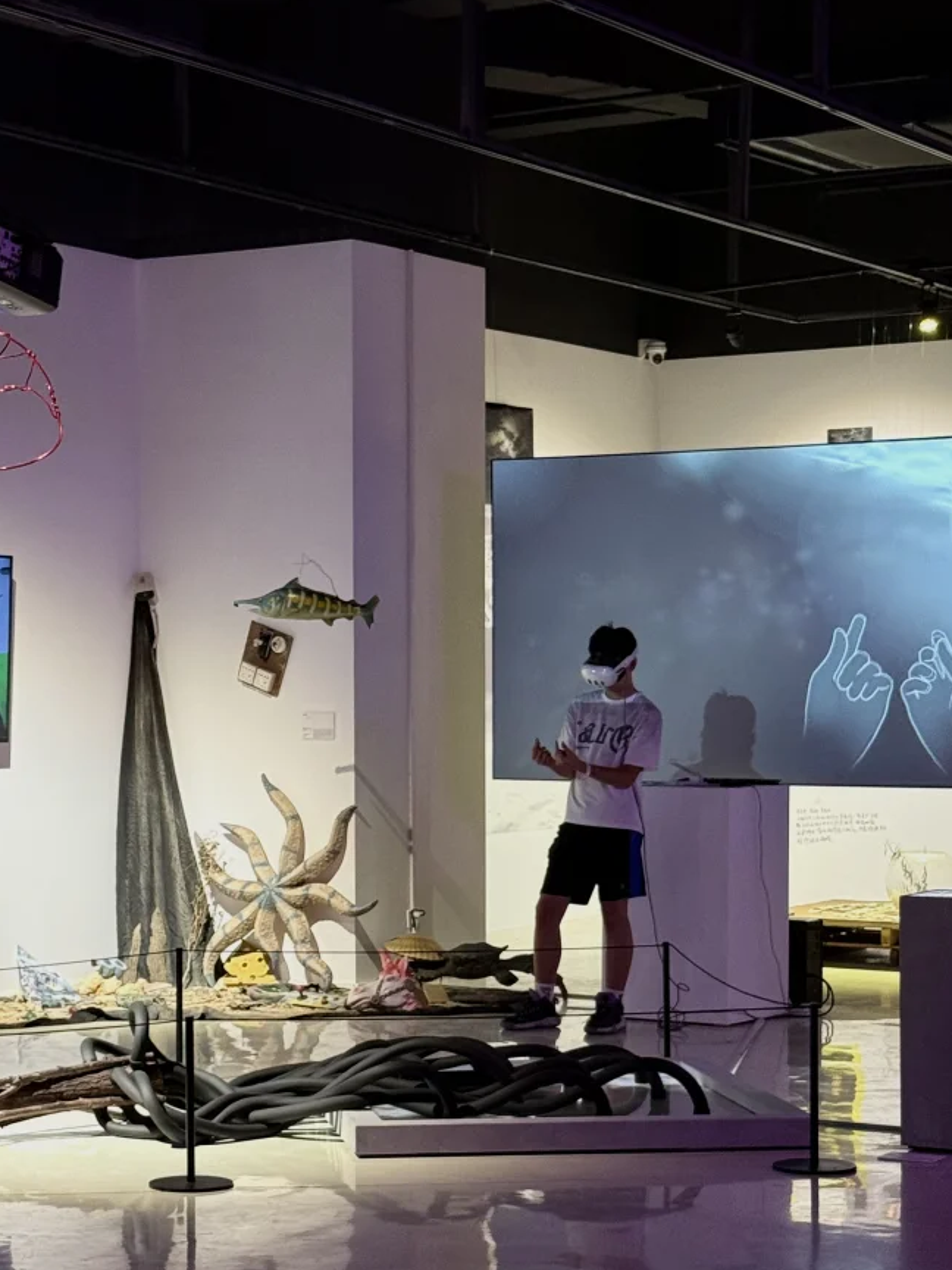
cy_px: 807
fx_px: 2934
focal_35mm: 80
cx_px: 356
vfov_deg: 24.3
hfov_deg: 18.4
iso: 250
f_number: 1.78
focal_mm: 6.76
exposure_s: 1/40
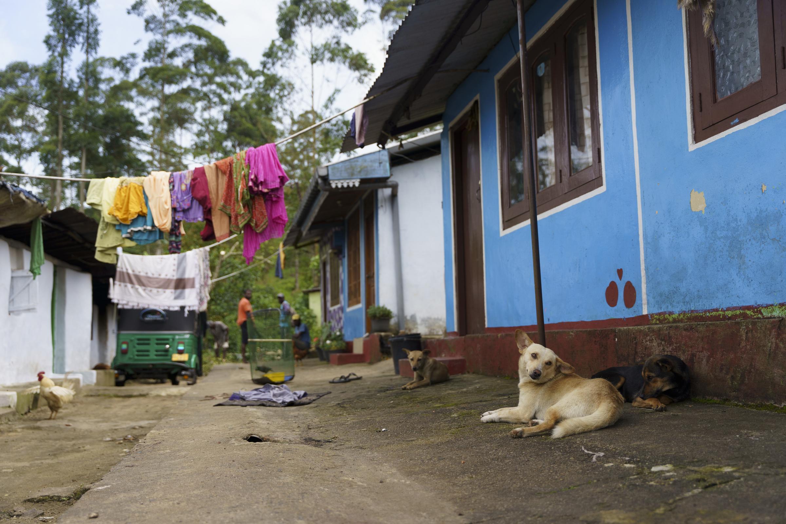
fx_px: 751
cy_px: 262
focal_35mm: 34
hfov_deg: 55.2
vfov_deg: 38.5
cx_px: 393
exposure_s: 1/2000
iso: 200
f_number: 2.8
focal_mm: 34.4
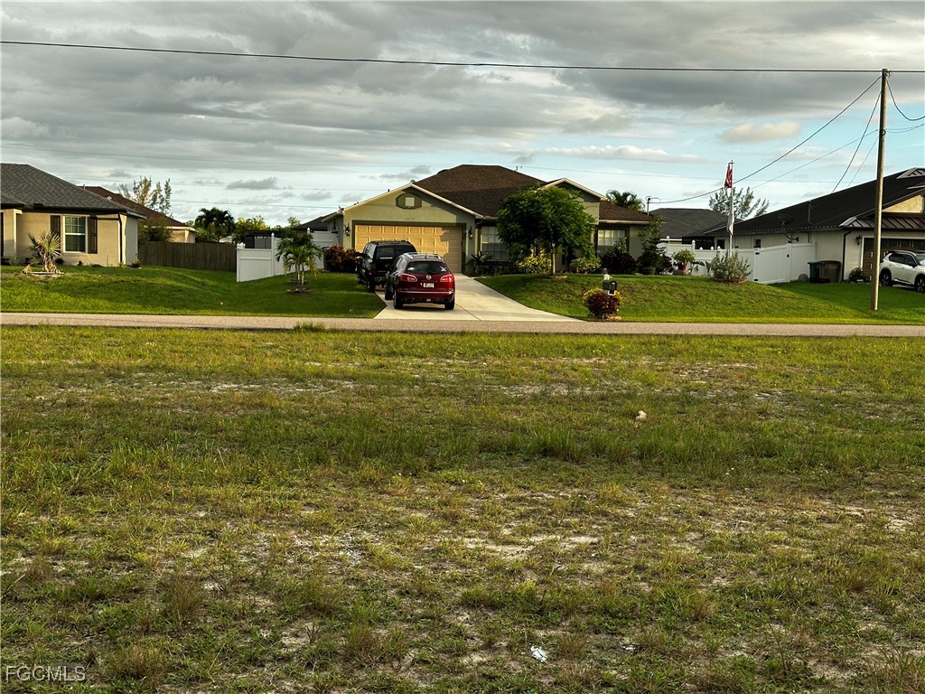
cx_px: 462
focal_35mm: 48
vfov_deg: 30.3
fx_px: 1283
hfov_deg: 39.7
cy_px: 347
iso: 64
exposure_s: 1/1185
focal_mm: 6.86
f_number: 1.78
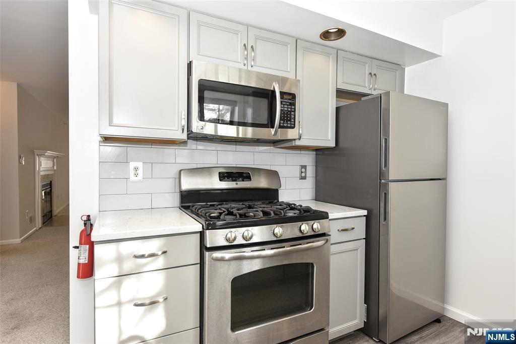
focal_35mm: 19
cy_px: 172
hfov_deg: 86.9
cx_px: 258
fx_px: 272
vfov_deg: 64.6
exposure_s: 1/100
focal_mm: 19
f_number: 5
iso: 800
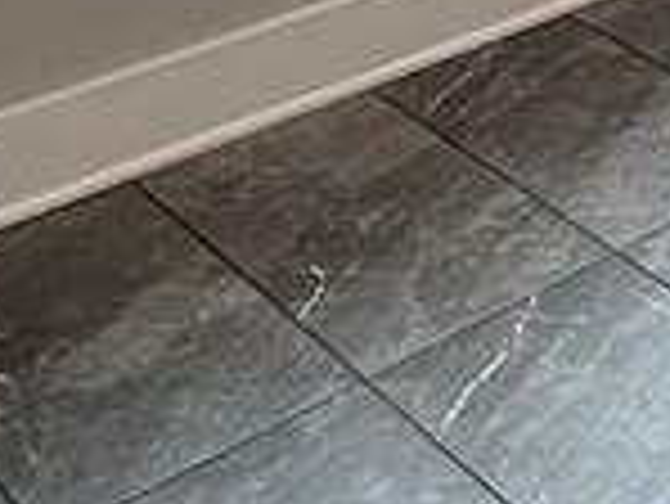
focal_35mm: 96
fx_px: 1860
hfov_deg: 16.7
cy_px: -603
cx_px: 1228
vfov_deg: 12.8
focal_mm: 2.22
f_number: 2.2
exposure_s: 1/120
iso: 64
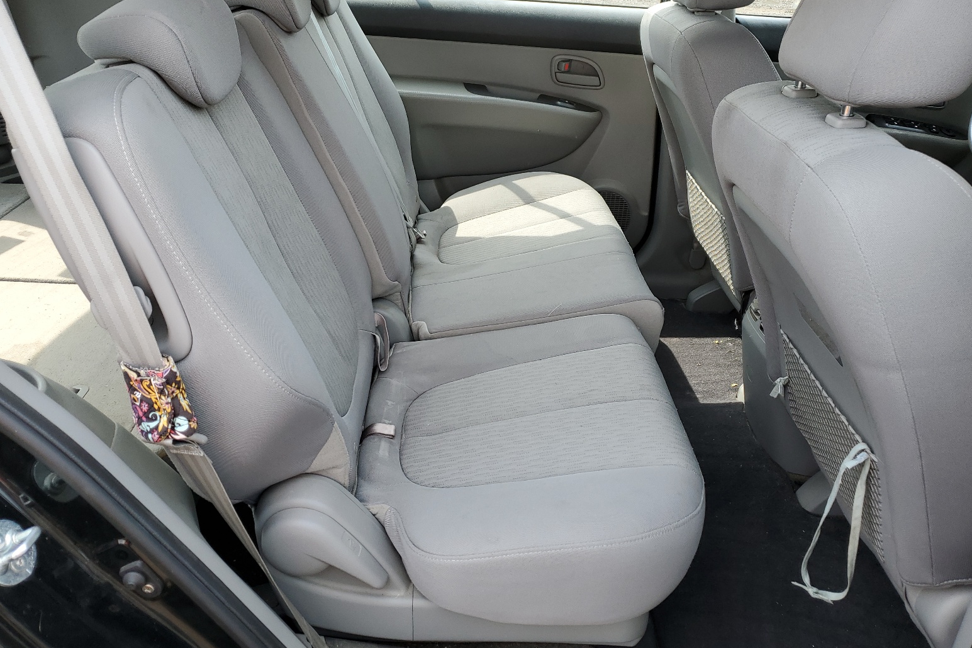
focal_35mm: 28
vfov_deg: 46.4
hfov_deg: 65.5
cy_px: 318
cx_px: 473
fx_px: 756
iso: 50
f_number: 1.5
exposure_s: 1/476
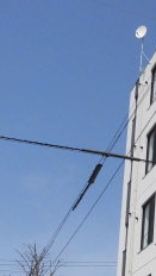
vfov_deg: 28.8
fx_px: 528
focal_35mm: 72
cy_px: 215
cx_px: 373
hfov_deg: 12.9
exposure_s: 1/400
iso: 100
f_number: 7.8
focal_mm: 4.3
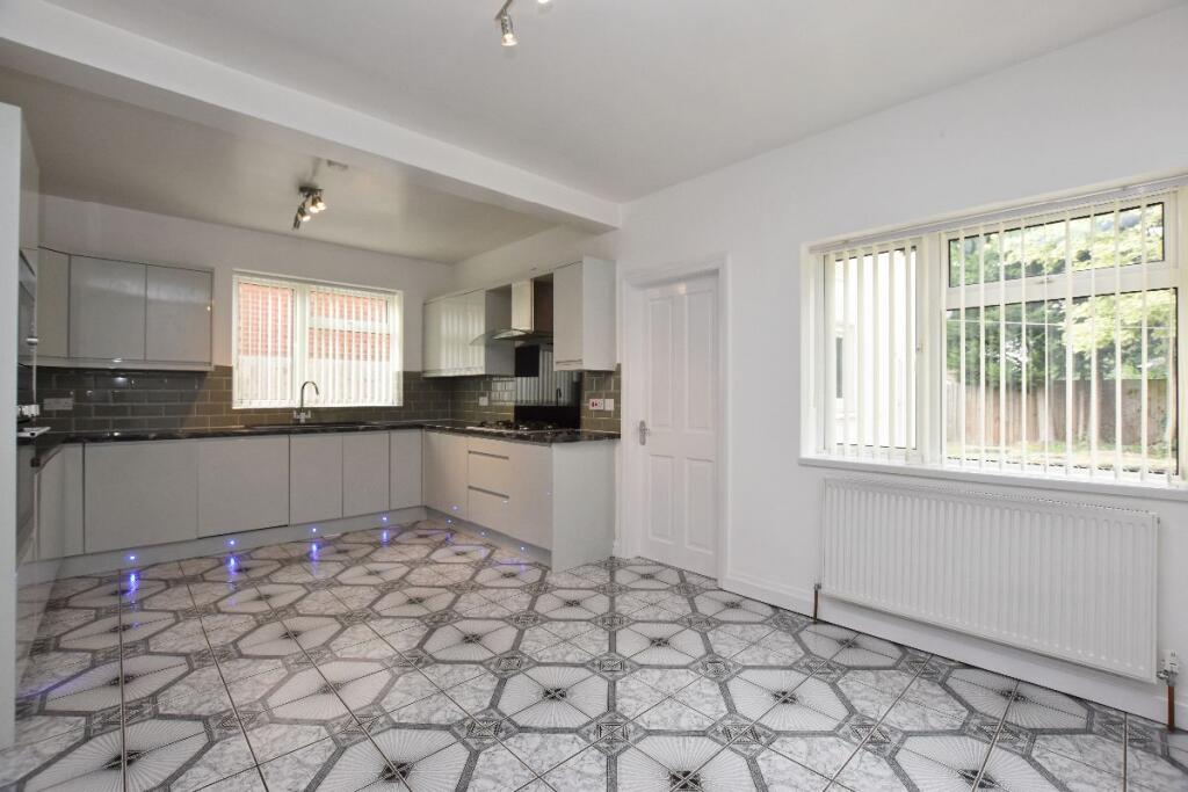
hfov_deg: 100.4
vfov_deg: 77.3
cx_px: 594
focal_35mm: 15
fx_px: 495
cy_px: 396
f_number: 5
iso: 560
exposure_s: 1/200
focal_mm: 10
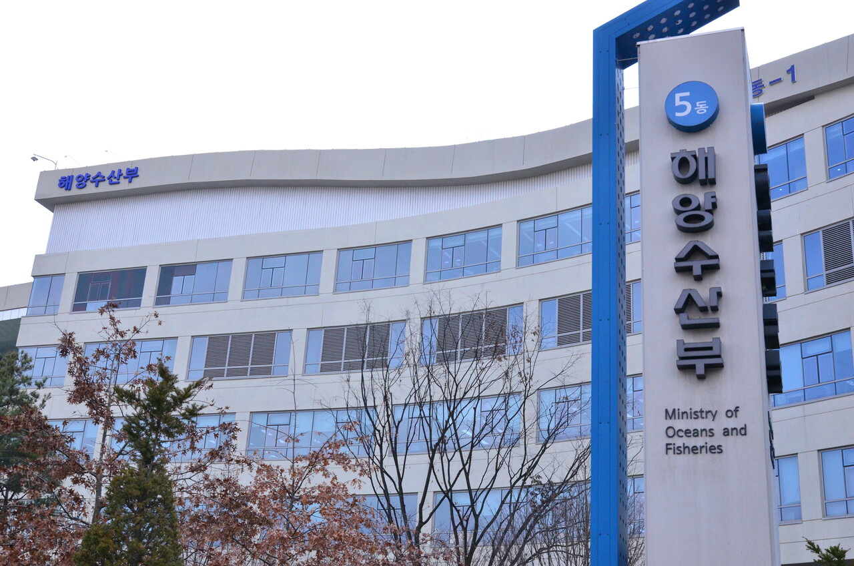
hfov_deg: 45.0
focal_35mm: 44
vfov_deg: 30.7
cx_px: 427
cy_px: 283
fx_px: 1030
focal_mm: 29
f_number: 5.6
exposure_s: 1/2500
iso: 1600
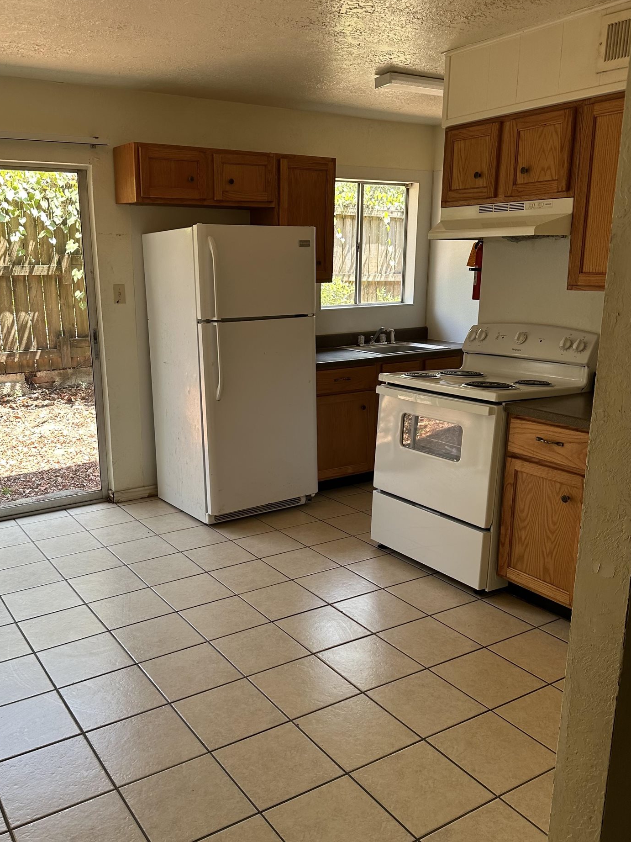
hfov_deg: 46.6
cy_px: 440
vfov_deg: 59.9
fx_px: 729
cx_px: 264
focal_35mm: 30
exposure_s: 1/162
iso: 100
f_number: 1.78
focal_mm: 6.86
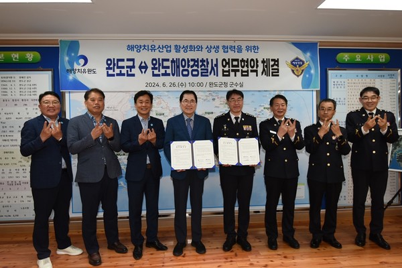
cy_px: 134
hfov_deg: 73.7
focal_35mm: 24
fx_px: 268
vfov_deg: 53.1
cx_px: 201
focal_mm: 24
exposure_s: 1/250
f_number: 4
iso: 1250
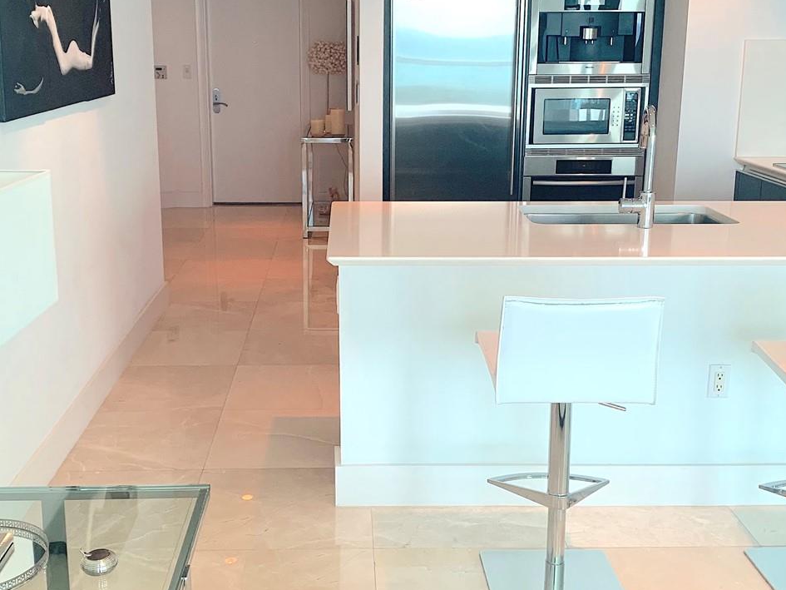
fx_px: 999
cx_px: 385
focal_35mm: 44
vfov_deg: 32.9
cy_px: 281
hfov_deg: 42.9
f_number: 1.8
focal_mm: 4.25
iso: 80
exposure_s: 1/120
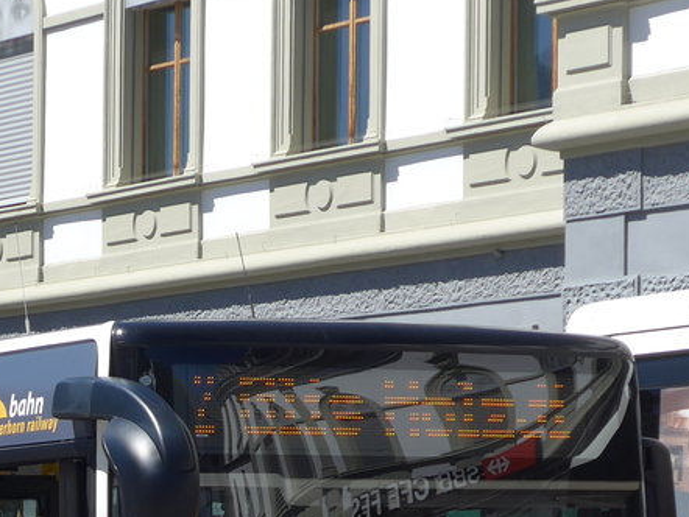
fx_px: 3565
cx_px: 37
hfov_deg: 11.0
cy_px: 652
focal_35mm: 179
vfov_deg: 8.2
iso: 80
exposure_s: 1/640
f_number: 3.9
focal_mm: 13.4
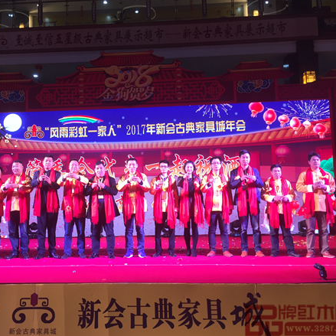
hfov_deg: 46.8
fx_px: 384
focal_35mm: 35
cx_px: 126
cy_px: 168
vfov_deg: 47.2
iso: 32
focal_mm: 4.15
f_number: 2.2
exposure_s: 1/33
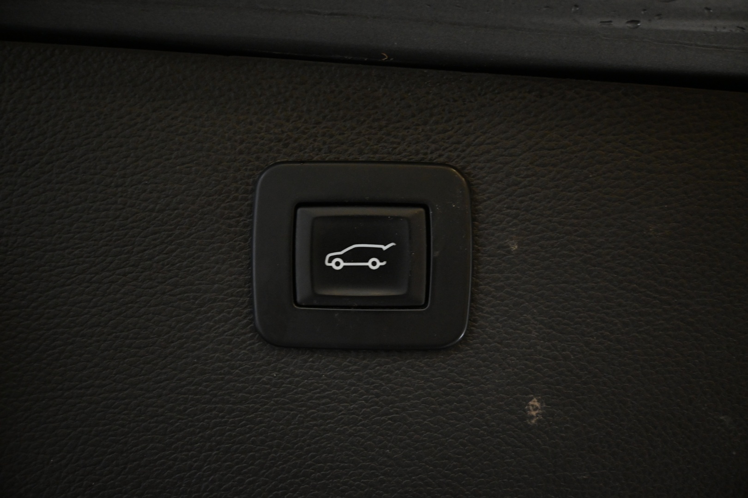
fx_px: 810
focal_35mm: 39
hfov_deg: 49.6
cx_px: 374
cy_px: 249
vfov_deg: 34.2
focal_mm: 26
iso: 2200
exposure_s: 1/40
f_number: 4.5
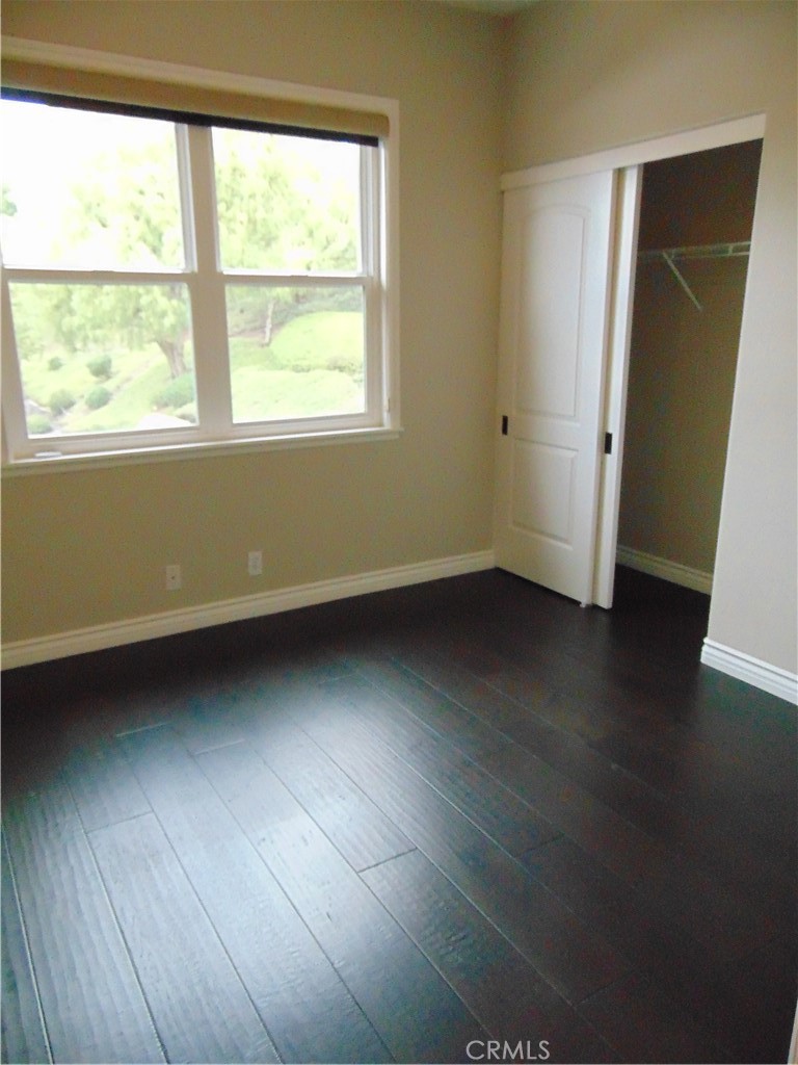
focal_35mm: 25
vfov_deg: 69.4
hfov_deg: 54.9
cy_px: 532
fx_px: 768
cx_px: 399
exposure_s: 1/60
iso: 800
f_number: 3
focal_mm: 4.5
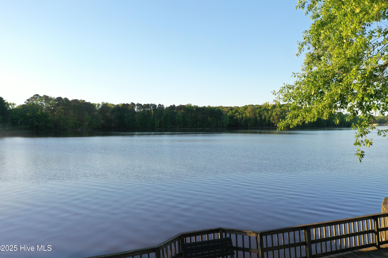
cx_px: 195
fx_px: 313
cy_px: 127
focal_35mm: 29
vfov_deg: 45.0
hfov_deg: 63.7
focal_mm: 10.26
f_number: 4.5
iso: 100
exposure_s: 1/200
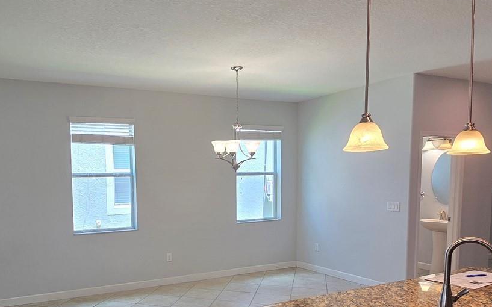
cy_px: 217
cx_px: 163
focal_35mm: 27
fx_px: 362
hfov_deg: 66.5
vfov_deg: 44.9
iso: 64
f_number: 2.2
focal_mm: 2.2
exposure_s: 1/60
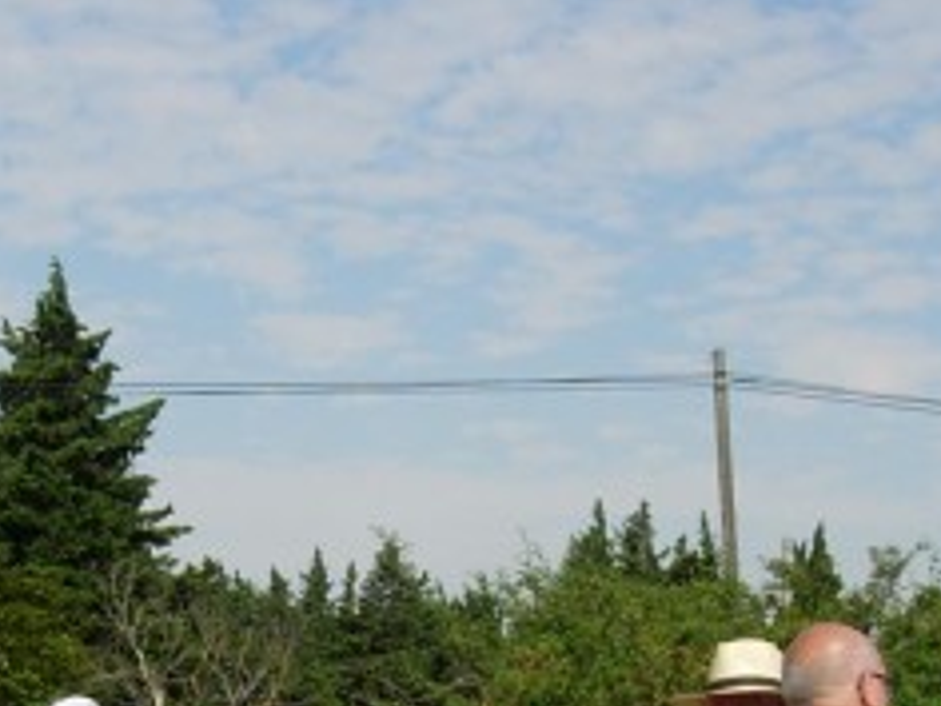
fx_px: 2800
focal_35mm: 103
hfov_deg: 19.1
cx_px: 367
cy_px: 826
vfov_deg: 14.0
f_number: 4.8
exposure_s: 1/886
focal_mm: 7.8
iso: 64
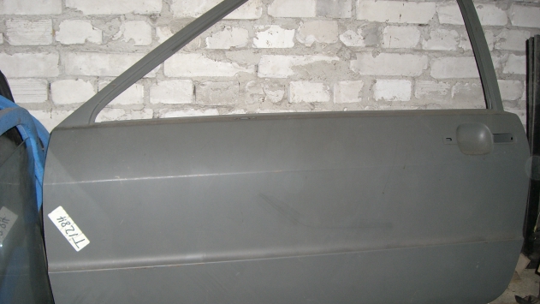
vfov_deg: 28.3
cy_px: 173
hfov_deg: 48.4
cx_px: 269
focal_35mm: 42
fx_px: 601
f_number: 2.7
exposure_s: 1/60
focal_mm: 6.2
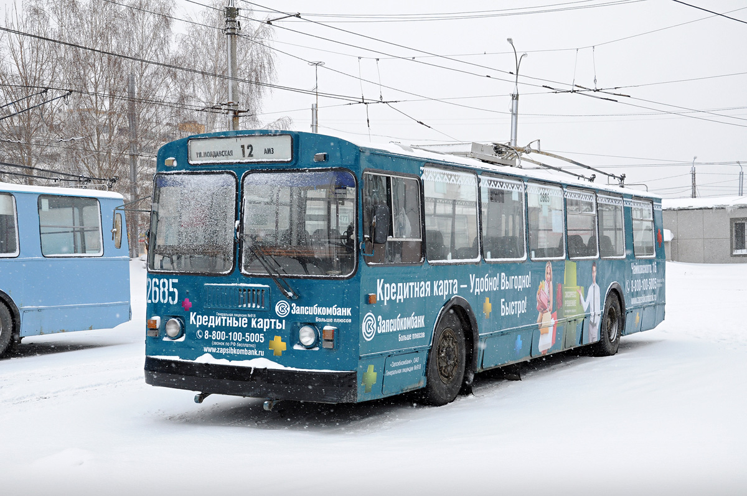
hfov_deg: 38.9
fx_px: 1057
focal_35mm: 51
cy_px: 248
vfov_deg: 26.4
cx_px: 374
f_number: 9
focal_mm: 34
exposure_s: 1/320
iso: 250
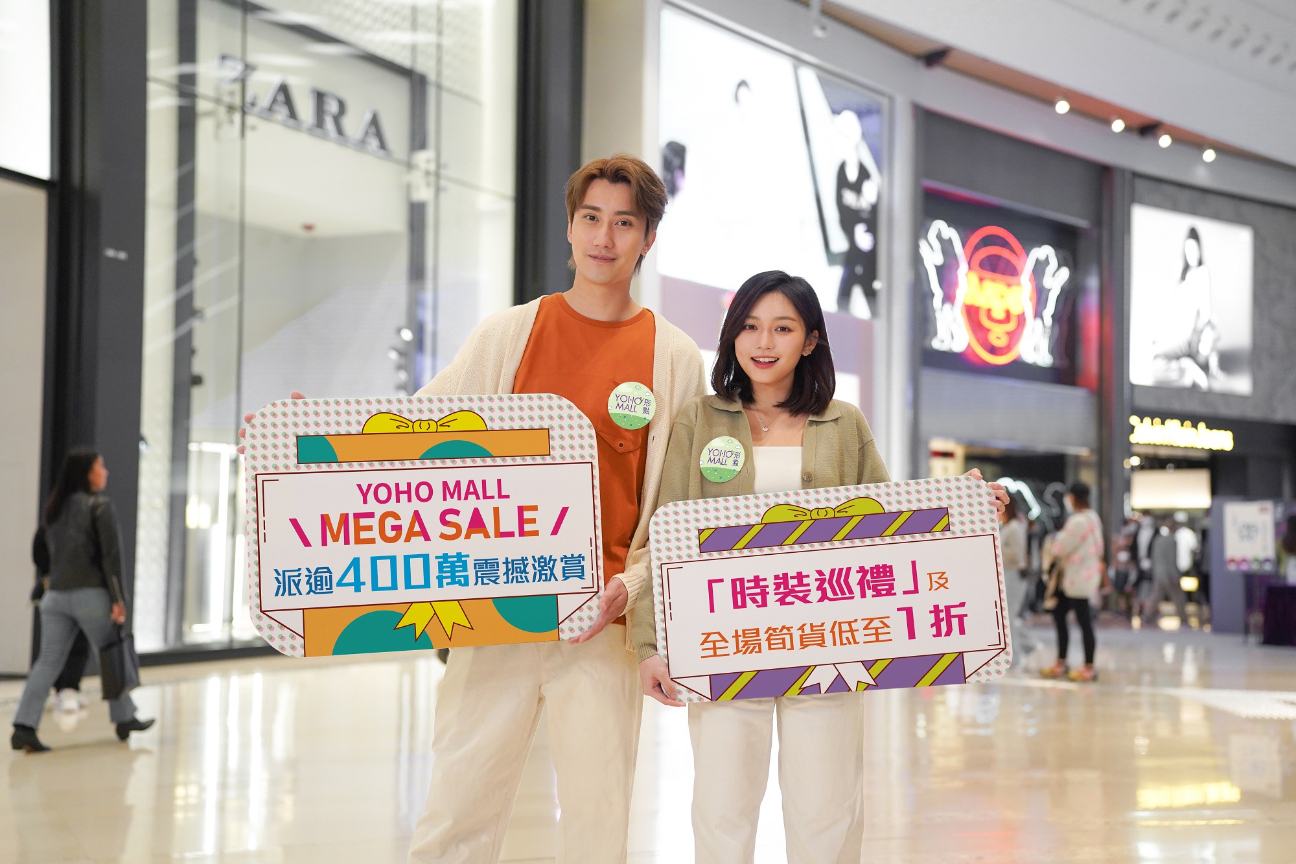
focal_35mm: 49
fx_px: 1764
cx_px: 648
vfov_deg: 27.5
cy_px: 432
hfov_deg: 40.3
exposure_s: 1/500
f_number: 2.2
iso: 1600
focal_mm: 49
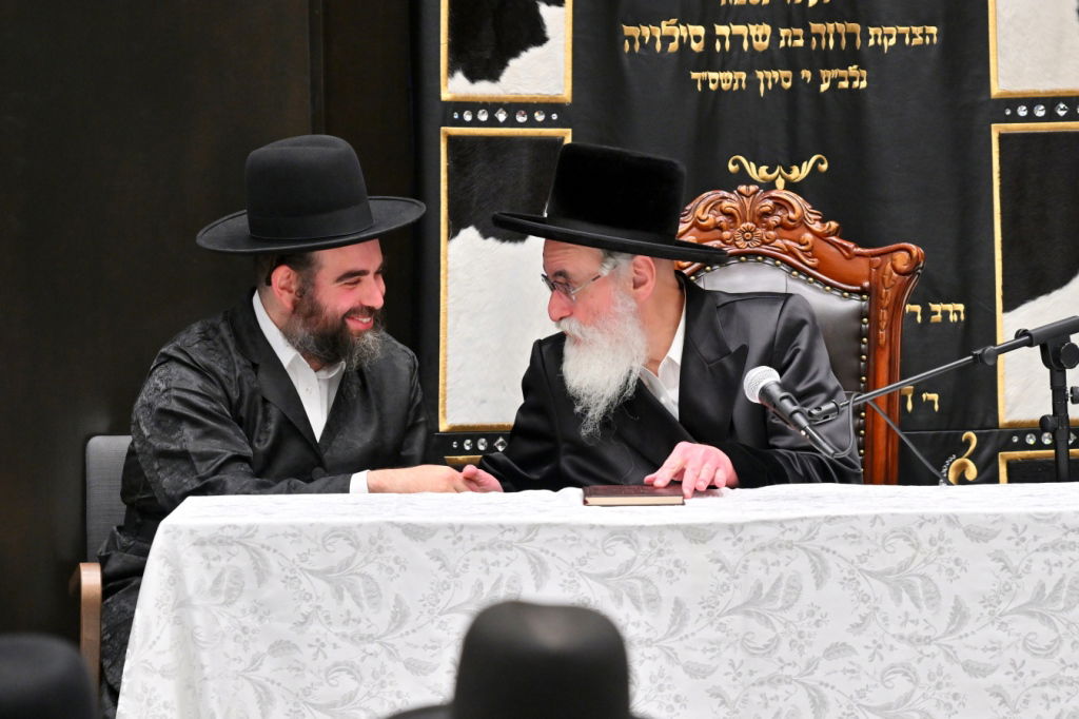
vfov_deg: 7.6
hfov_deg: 11.4
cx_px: 540
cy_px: 360
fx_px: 5393
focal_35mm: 180
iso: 800
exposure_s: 1/160
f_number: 4
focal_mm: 120
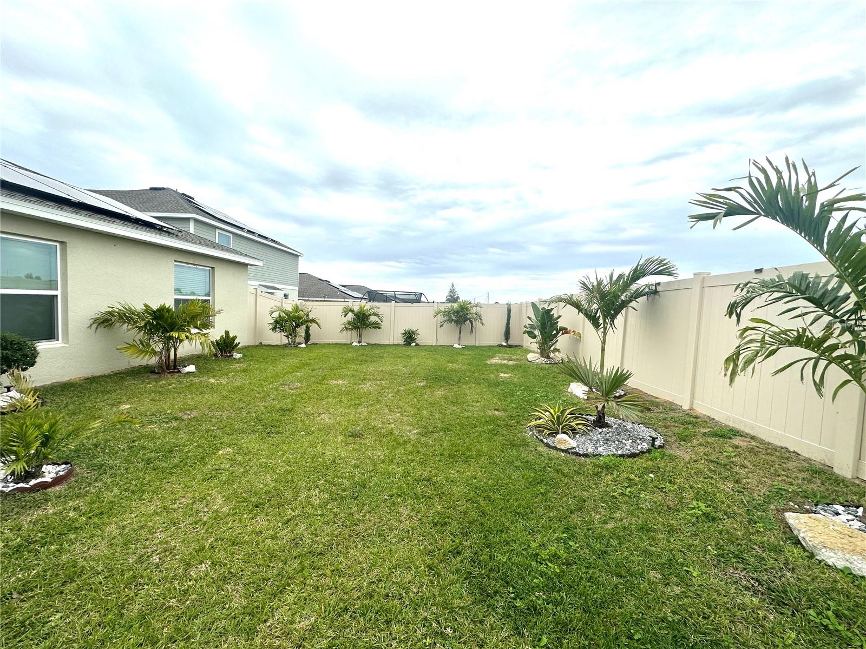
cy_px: 324
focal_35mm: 14
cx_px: 433
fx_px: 350
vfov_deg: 85.7
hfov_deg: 102.1
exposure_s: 1/1052
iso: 50
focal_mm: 2.22
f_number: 2.2
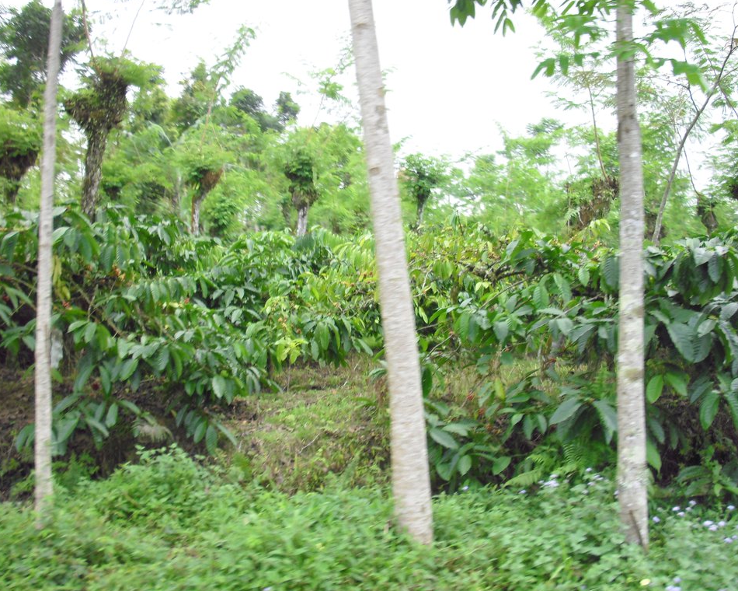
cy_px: 296
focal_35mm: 40
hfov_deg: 45.8
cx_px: 364
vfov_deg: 37.3
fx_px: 874
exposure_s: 1/200
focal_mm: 6.2
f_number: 2.8
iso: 100
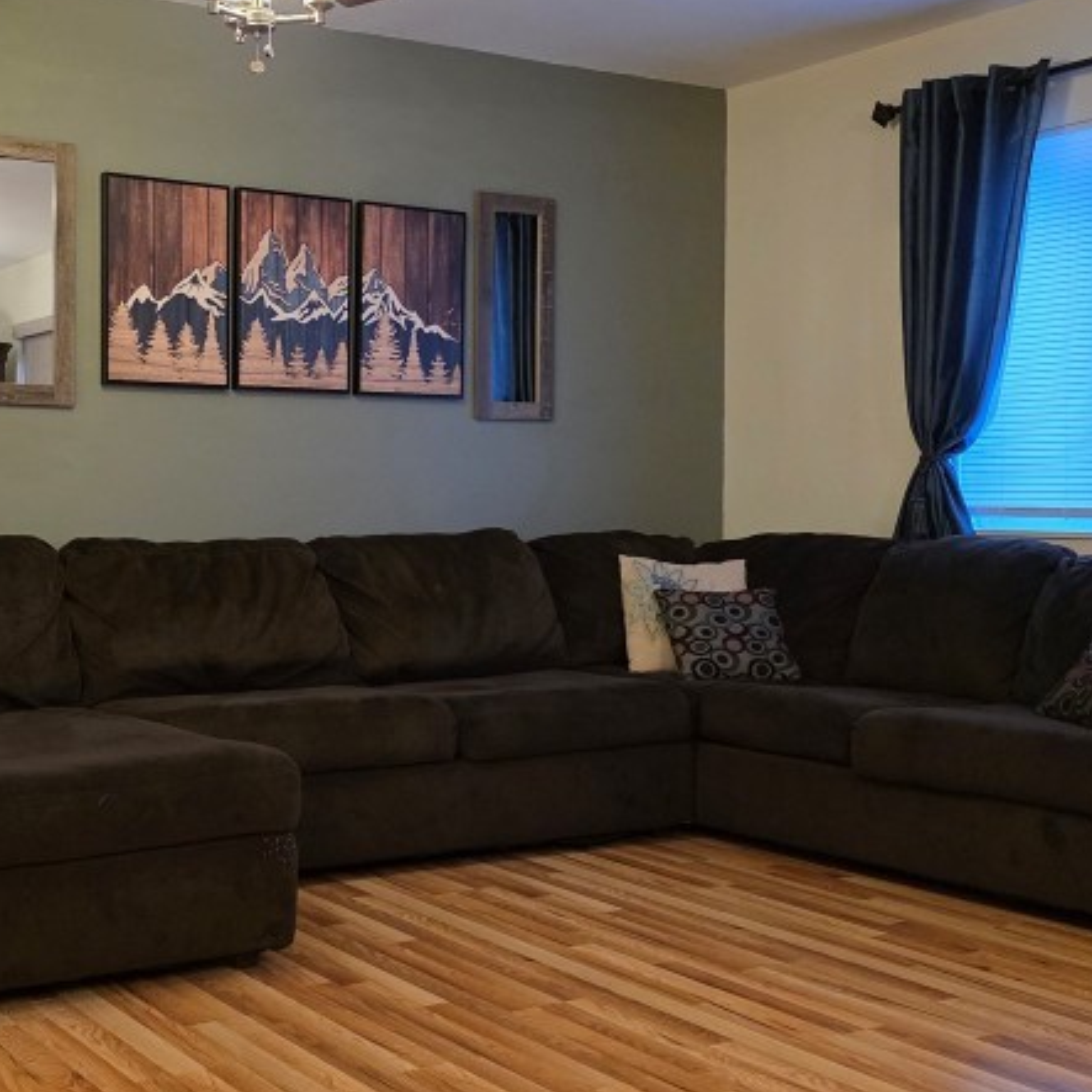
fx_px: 1677
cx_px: 316
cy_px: 518
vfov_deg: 36.1
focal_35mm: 47
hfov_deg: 35.5
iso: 1000
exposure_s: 1/120
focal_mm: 6.3
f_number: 1.7
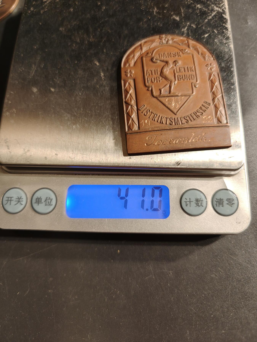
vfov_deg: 73.9
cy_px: 171
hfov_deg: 58.9
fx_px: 228
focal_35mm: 23
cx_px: 128
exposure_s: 1/100
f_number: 1.6
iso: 125
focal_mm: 6.06
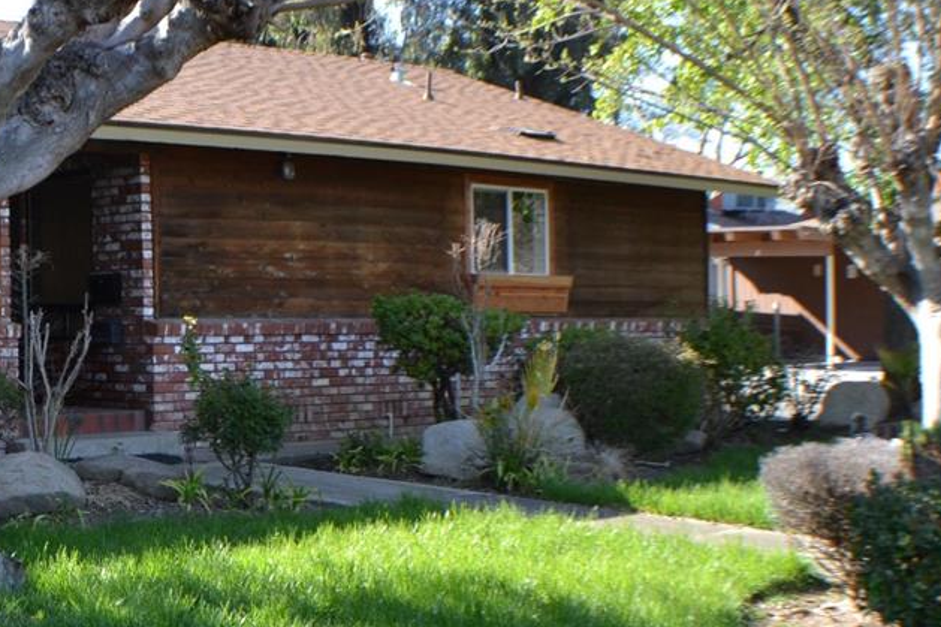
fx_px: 2430
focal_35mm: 93
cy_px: 420
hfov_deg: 20.8
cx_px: -117
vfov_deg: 14.7
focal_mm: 26
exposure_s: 1/125
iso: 160
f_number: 5.6
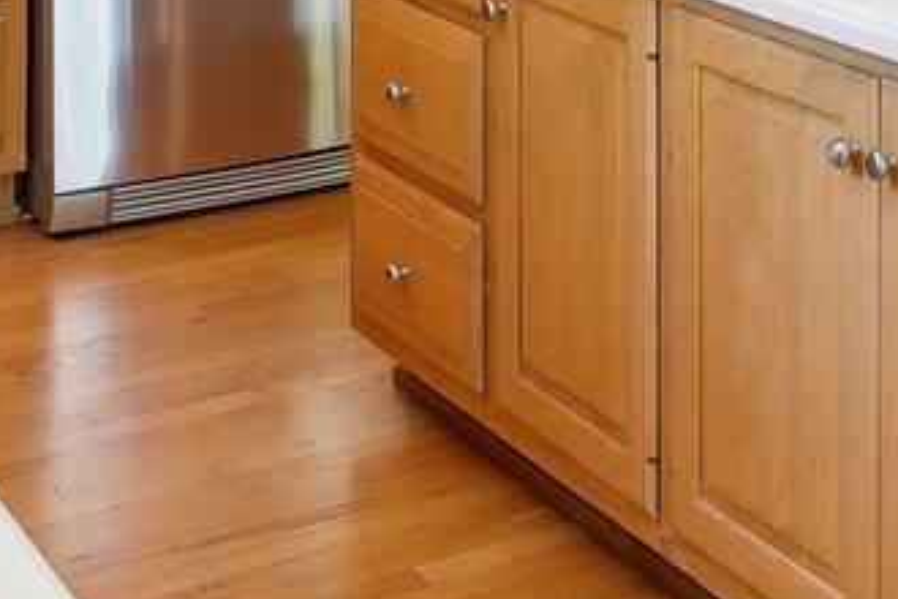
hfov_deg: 21.6
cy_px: -560
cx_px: 1099
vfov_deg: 13.6
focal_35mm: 87
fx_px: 2170
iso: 500
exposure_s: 1/50
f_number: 8
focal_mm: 14
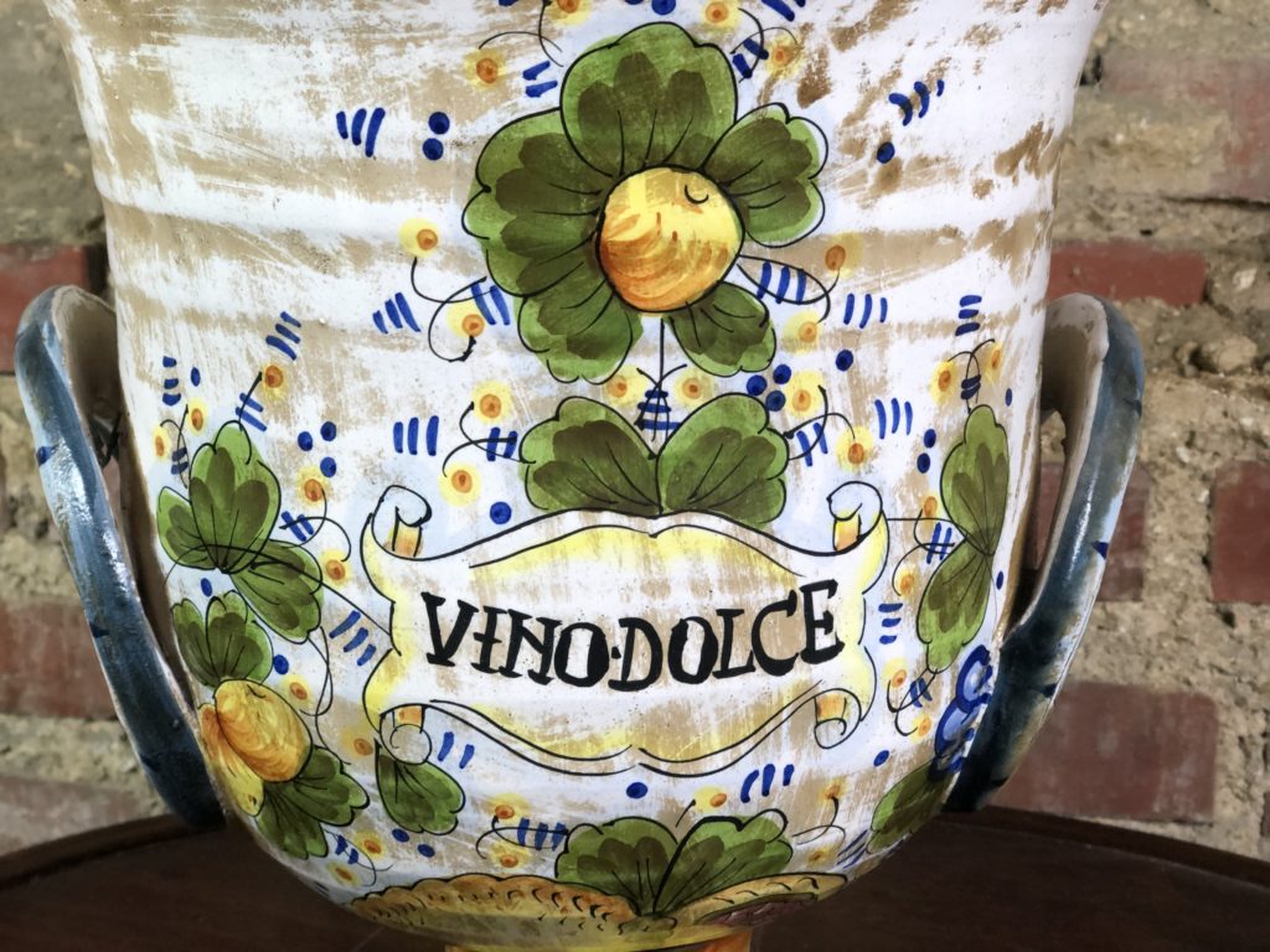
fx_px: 1908
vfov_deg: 28.0
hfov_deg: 36.8
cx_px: 635
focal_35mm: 52
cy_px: 476
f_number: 2.4
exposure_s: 1/50
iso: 64
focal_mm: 6
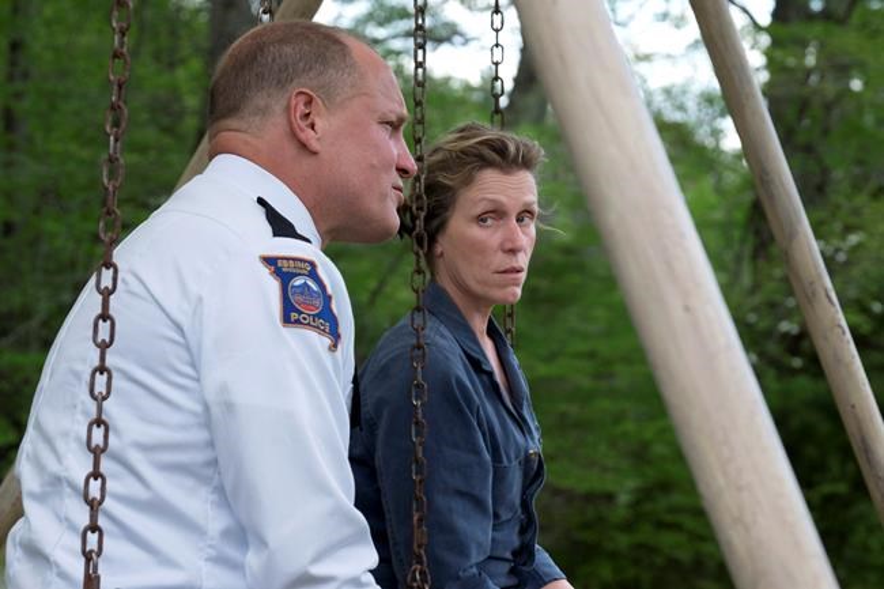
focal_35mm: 103
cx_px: 442
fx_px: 2528
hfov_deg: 19.8
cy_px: 294
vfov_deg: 13.3
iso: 400
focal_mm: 68.7
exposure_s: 1/250
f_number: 5.6
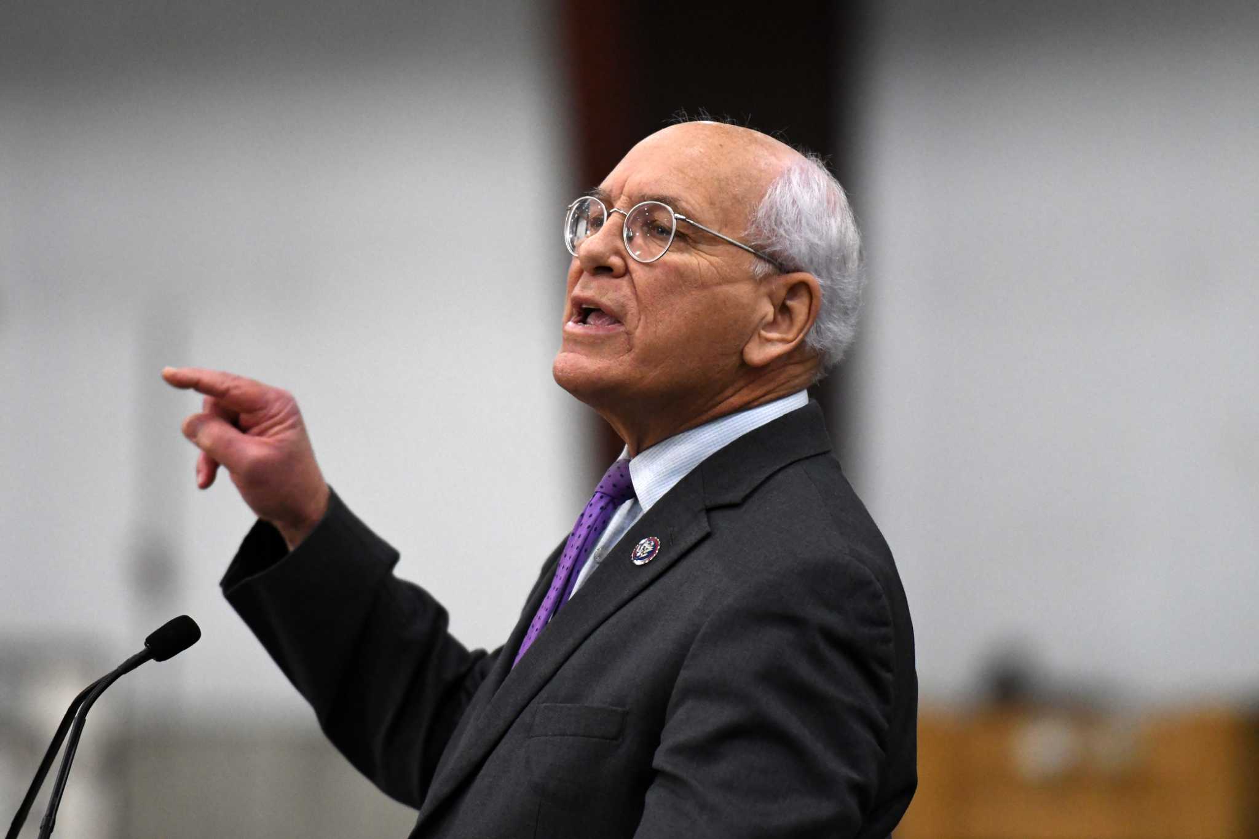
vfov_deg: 4.6
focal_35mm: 300
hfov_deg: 6.9
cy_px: 420
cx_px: 630
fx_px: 10490
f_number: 2.8
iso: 3200
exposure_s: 1/400
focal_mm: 200
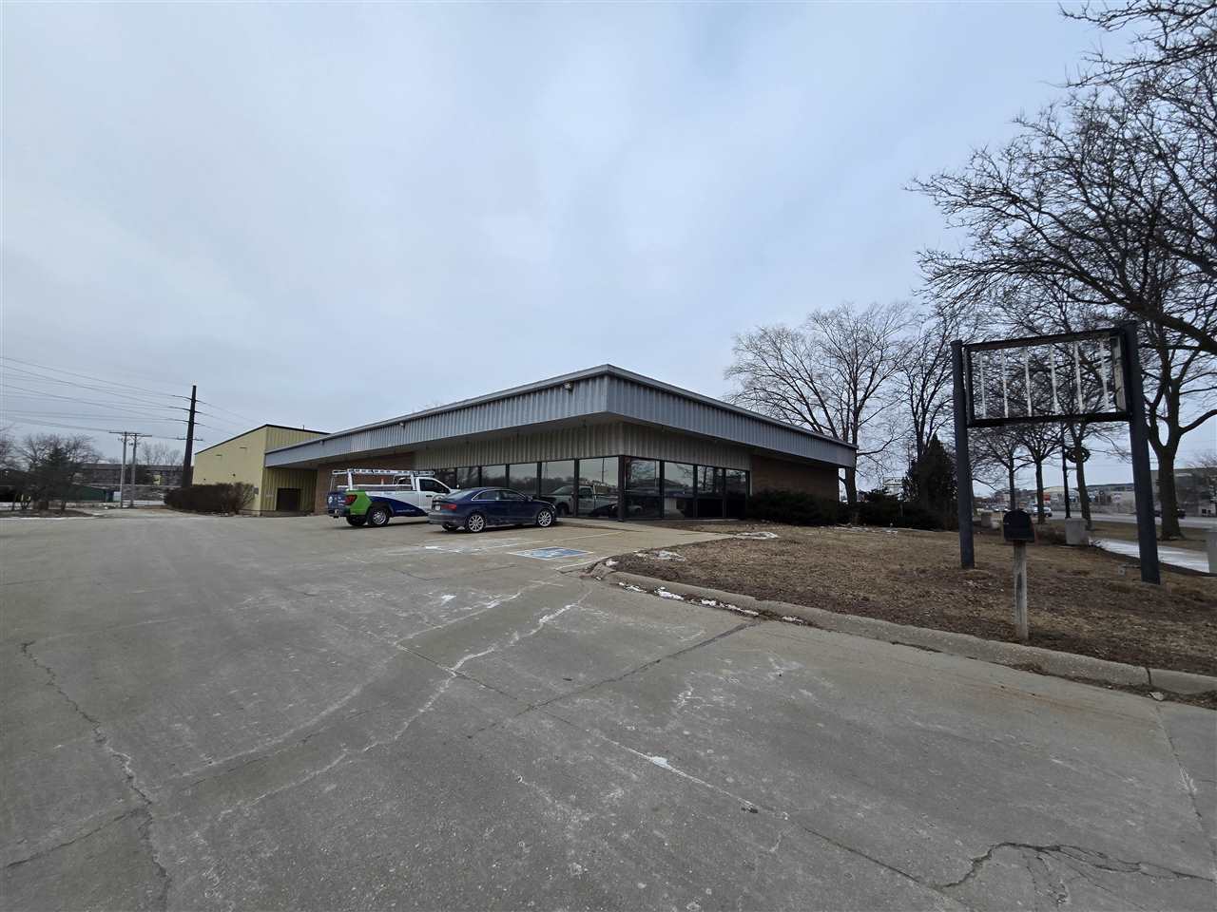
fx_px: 457
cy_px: 456
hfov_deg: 106.2
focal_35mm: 13
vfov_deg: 89.9
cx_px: 608
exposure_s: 1/1160
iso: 50
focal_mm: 2.2
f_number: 2.2
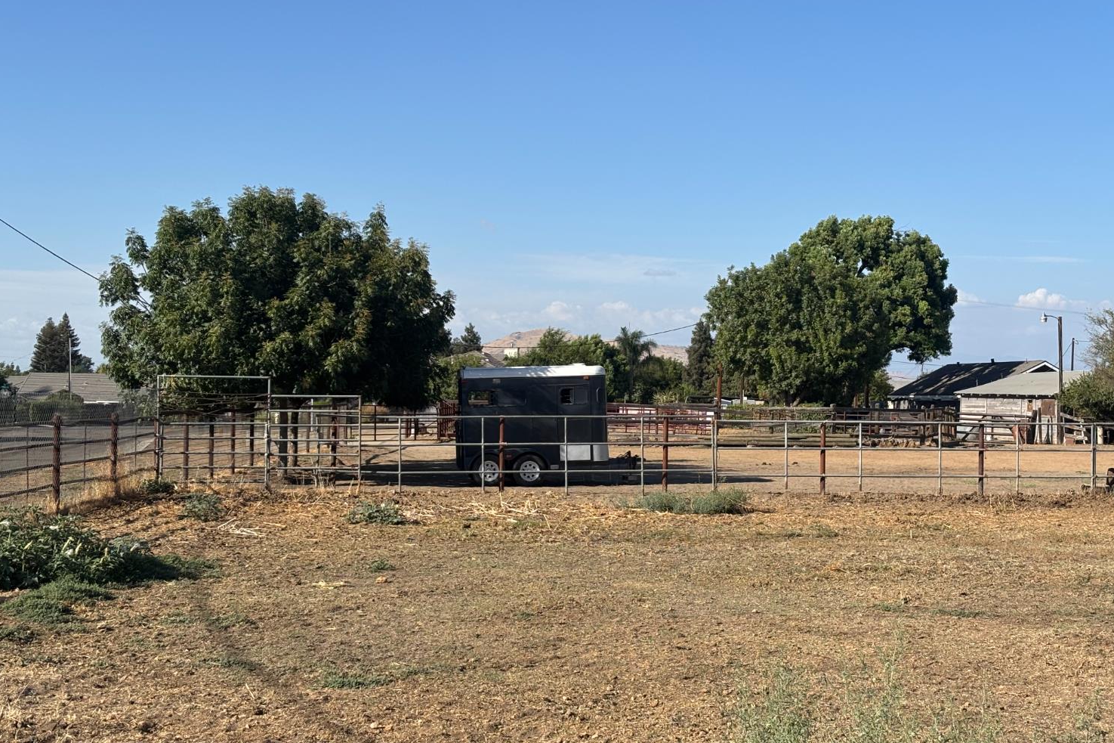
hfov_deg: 36.2
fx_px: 1702
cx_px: 551
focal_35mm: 55
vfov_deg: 24.6
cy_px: 394
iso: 40
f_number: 1.6
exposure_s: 1/2857
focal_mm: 5.96
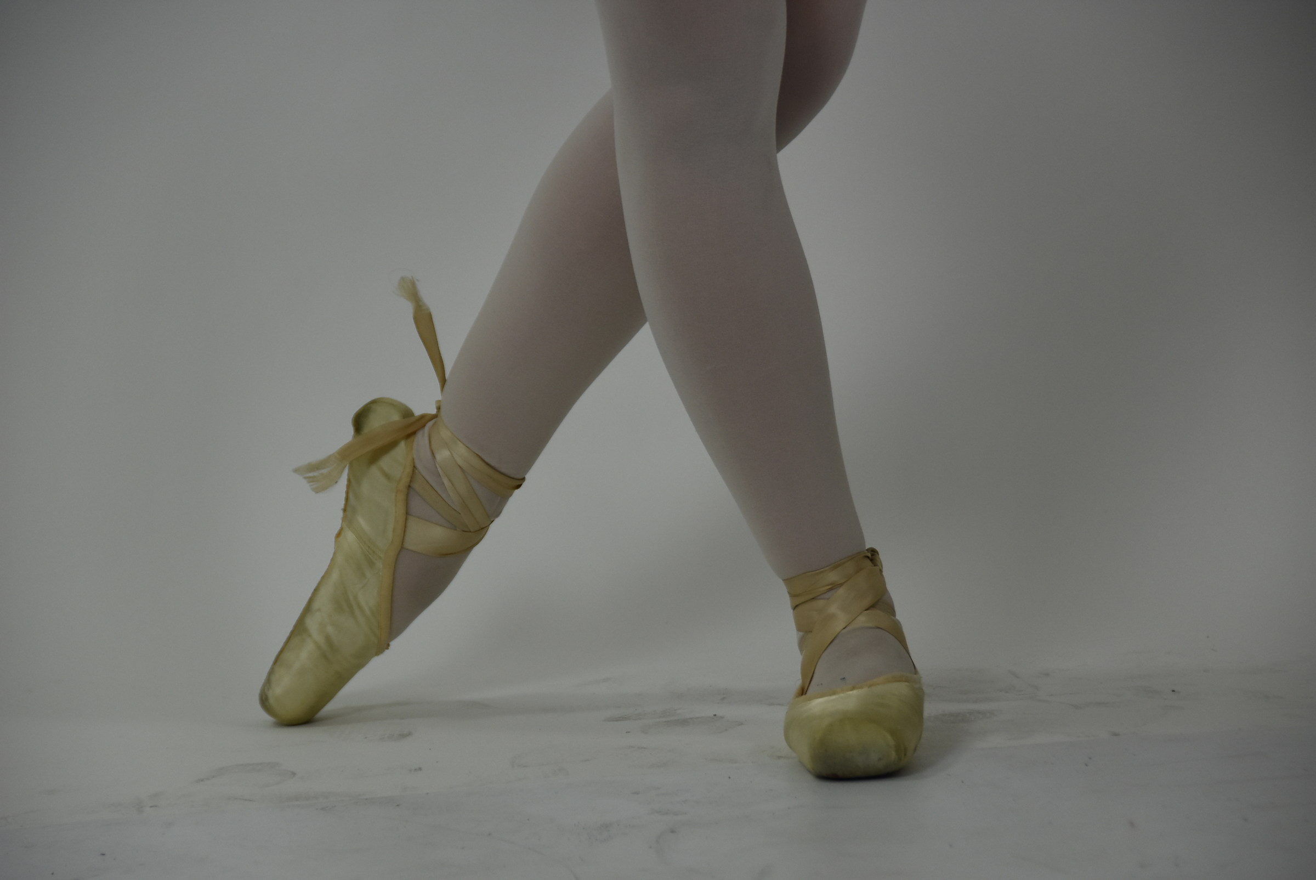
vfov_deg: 8.2
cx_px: 658
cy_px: 440
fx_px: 6146
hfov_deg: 12.2
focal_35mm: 168
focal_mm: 112
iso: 800
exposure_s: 1/320
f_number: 5.3
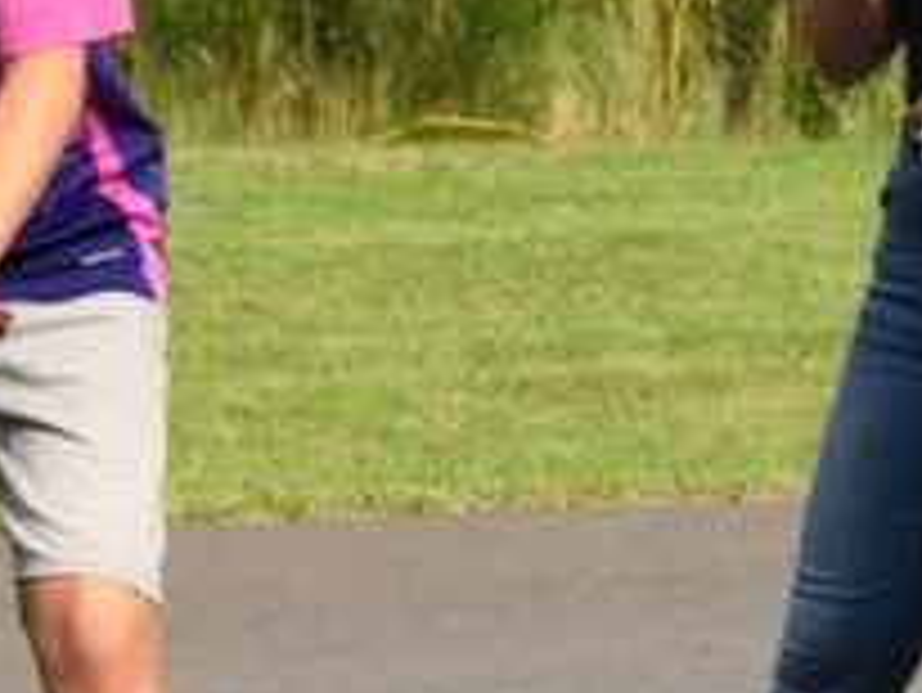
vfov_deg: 5.0
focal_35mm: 297
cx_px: 243
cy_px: 194
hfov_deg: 6.7
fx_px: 7915
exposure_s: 1/1000
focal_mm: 62
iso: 1250
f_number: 9
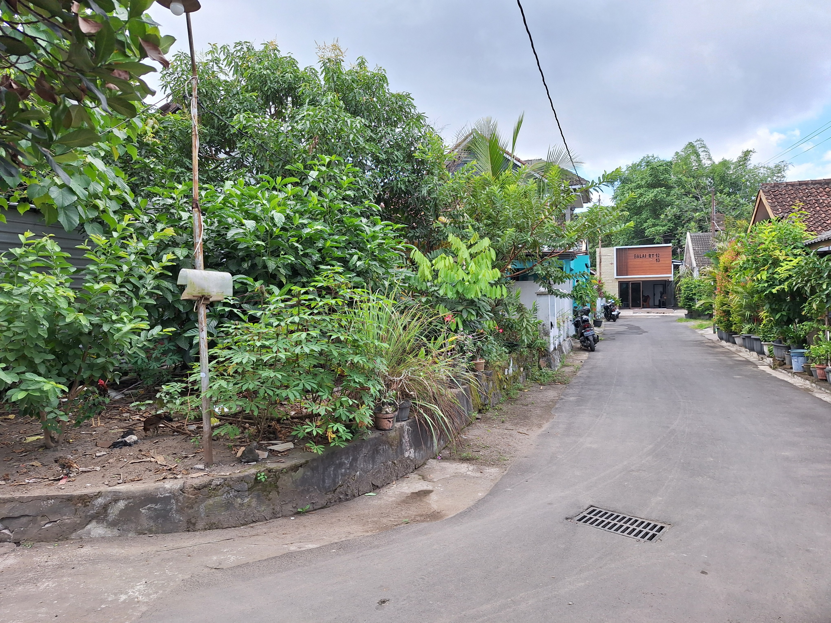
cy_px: 312
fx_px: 552
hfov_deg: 73.9
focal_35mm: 23
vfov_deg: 58.9
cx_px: 416
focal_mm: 5.54
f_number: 1.8
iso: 40
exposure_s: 1/679
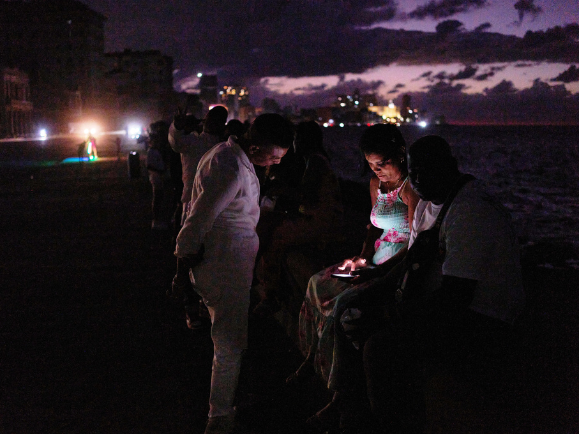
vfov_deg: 37.7
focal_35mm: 38
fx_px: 636
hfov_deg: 48.9
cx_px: 257
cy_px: 217
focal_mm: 35
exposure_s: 1/100
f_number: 2
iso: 3200
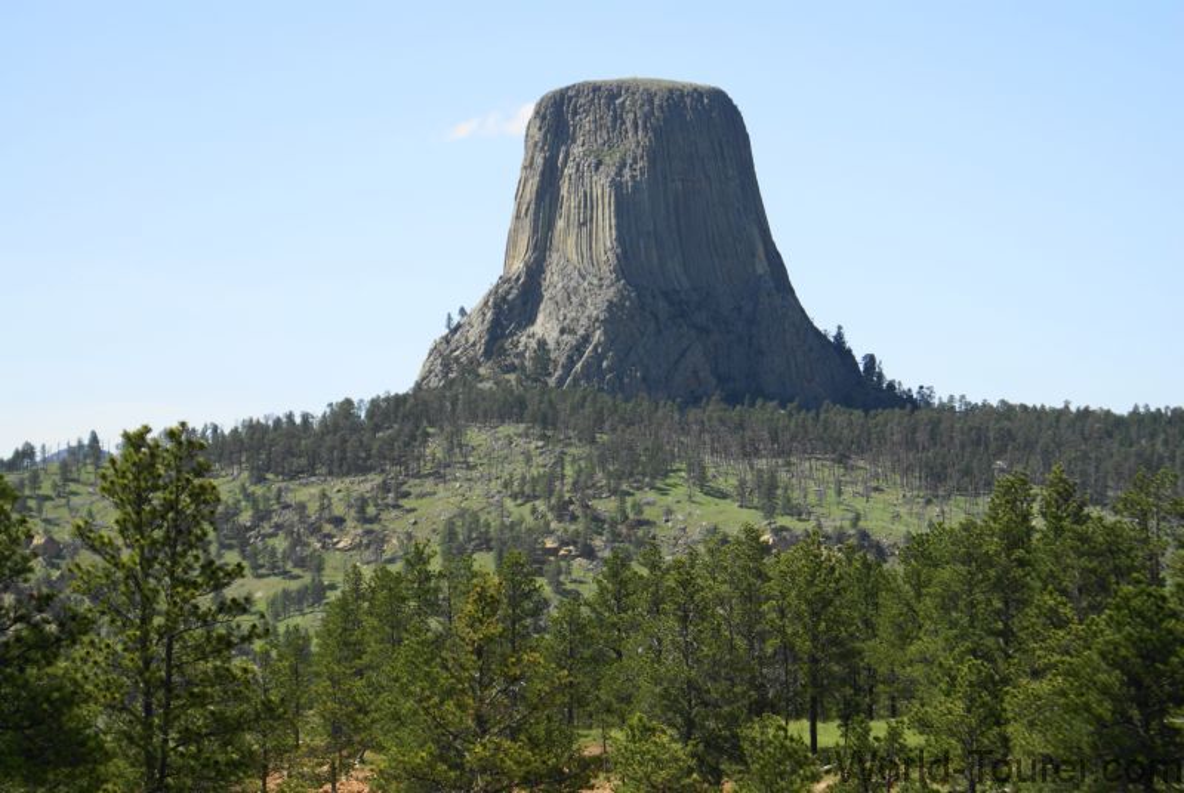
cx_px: 592
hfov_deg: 19.4
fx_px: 3458
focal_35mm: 105
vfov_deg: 13.1
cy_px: 396
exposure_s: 1/160
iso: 100
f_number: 6.3
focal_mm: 70
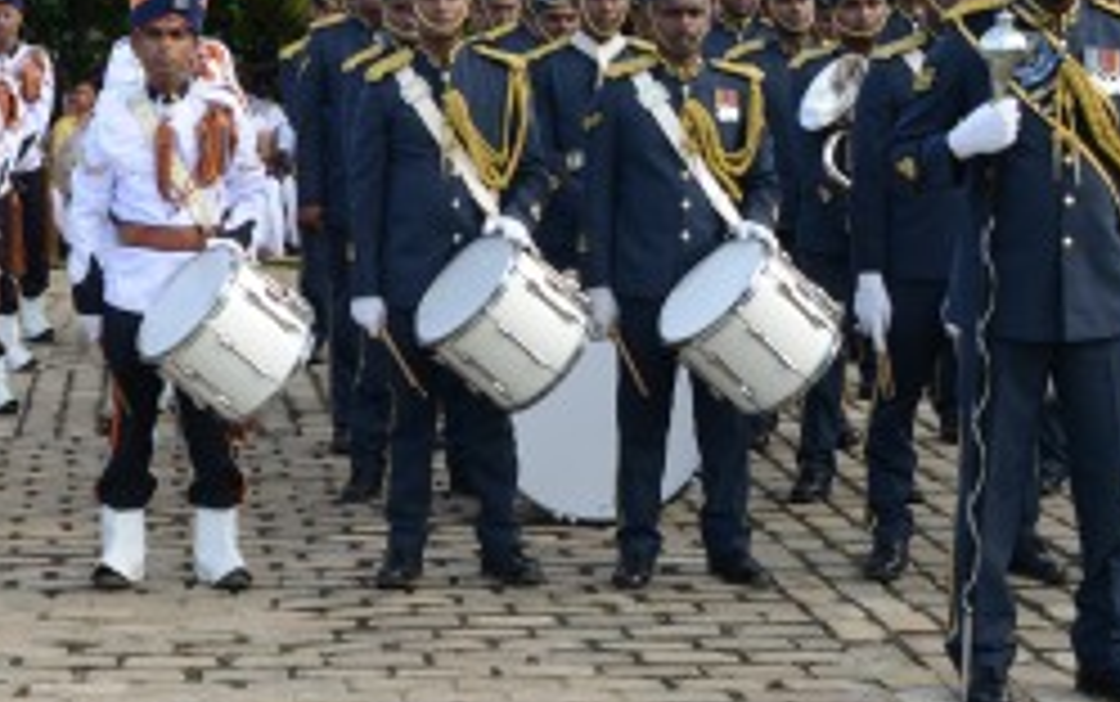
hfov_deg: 19.9
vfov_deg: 12.7
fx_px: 3146
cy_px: 234
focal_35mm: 103
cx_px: 157
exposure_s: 1/80
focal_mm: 42
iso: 400
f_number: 13
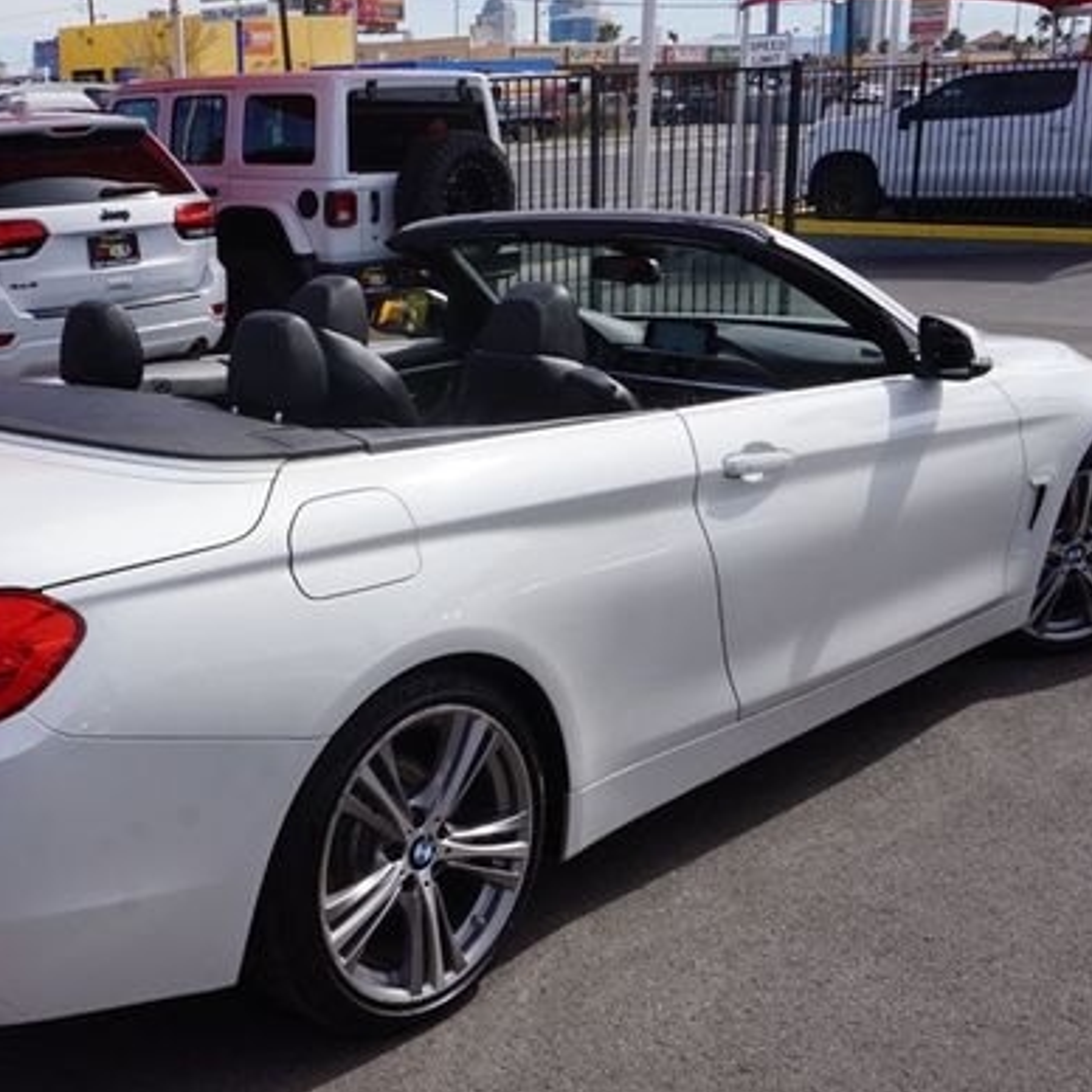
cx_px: 312
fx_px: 1499
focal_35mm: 42
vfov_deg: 40.0
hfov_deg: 39.3
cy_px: 588
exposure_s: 1/125
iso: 100
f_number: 14
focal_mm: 20
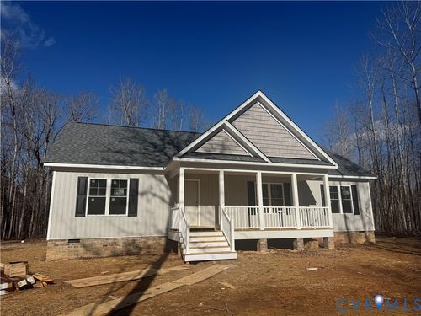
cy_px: 158
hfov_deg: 71.6
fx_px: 292
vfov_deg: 56.8
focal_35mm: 24
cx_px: 210
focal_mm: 6.76
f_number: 1.78
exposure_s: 1/10417
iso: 80
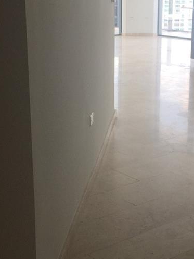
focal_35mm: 70
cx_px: 113
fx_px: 523
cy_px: 138
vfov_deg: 27.8
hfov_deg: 21.0
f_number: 2.2
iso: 32
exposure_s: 1/120
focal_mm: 4.15
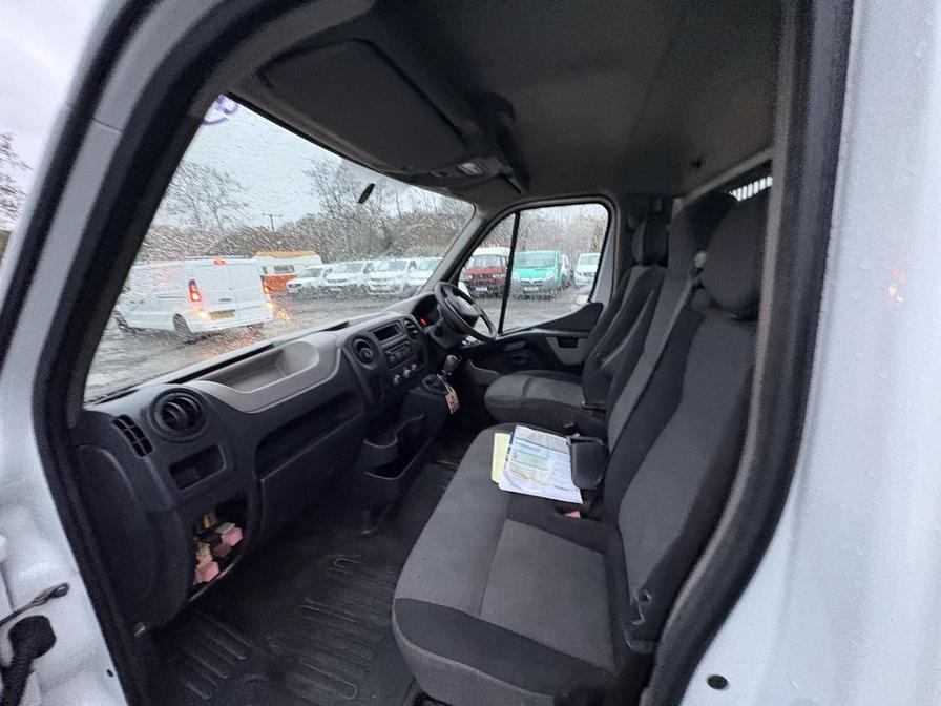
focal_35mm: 14
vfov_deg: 85.7
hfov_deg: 102.1
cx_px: 470
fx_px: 381
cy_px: 353
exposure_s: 1/56
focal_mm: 2.22
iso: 1000
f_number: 2.2
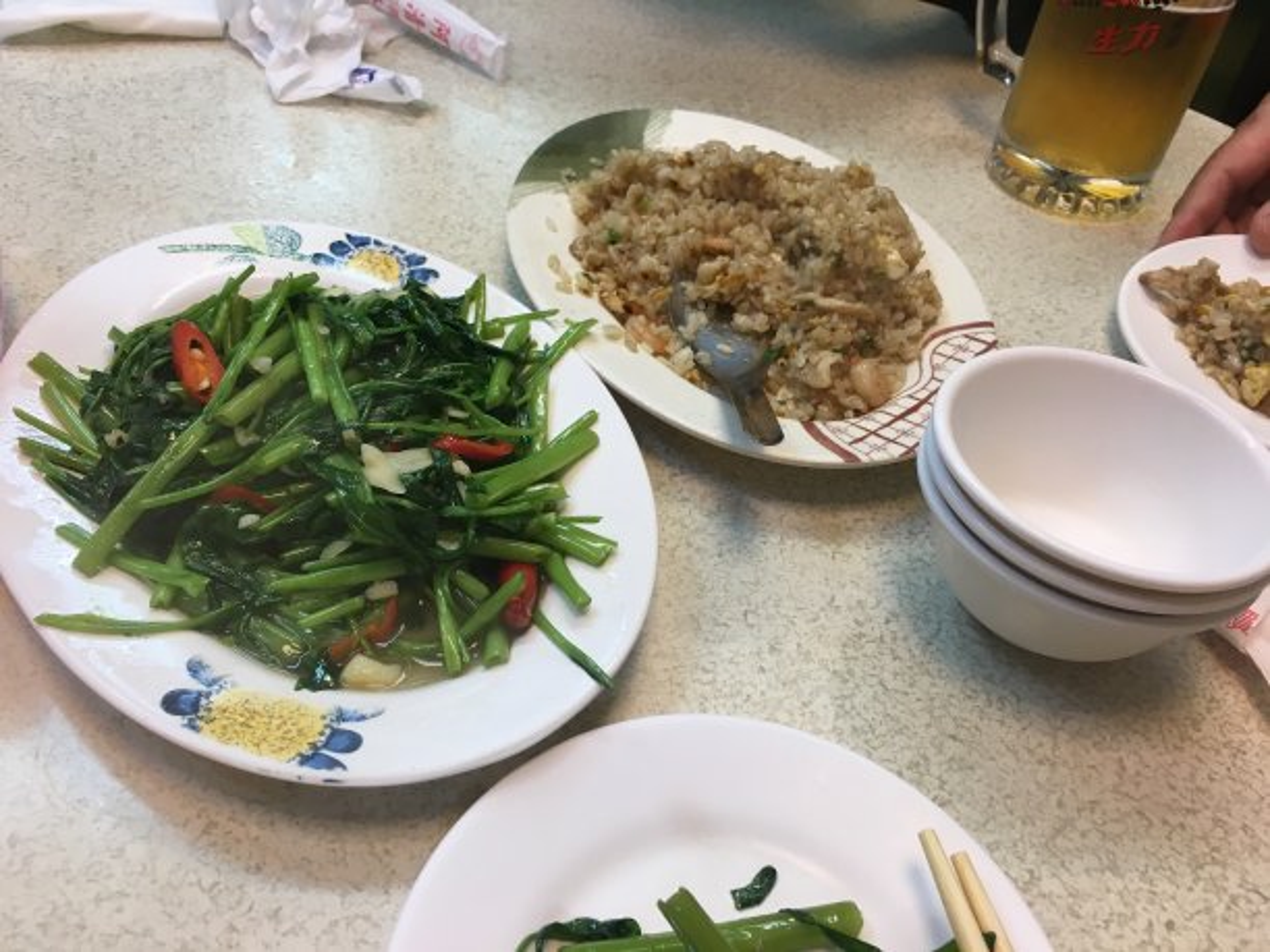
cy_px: 476
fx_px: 1064
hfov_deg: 61.7
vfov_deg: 48.2
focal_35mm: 29
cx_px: 635
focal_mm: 4.15
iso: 32
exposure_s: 1/30
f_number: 2.2
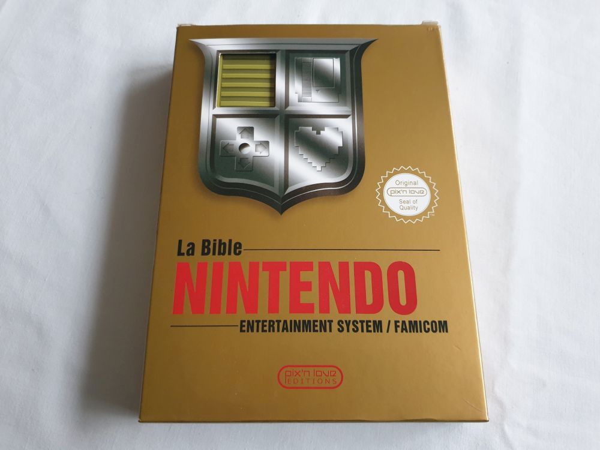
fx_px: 451
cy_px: 225
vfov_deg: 53.1
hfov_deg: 67.3
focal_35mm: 26
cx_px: 300
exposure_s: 1/50
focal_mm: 4.3
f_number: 1.5
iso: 320
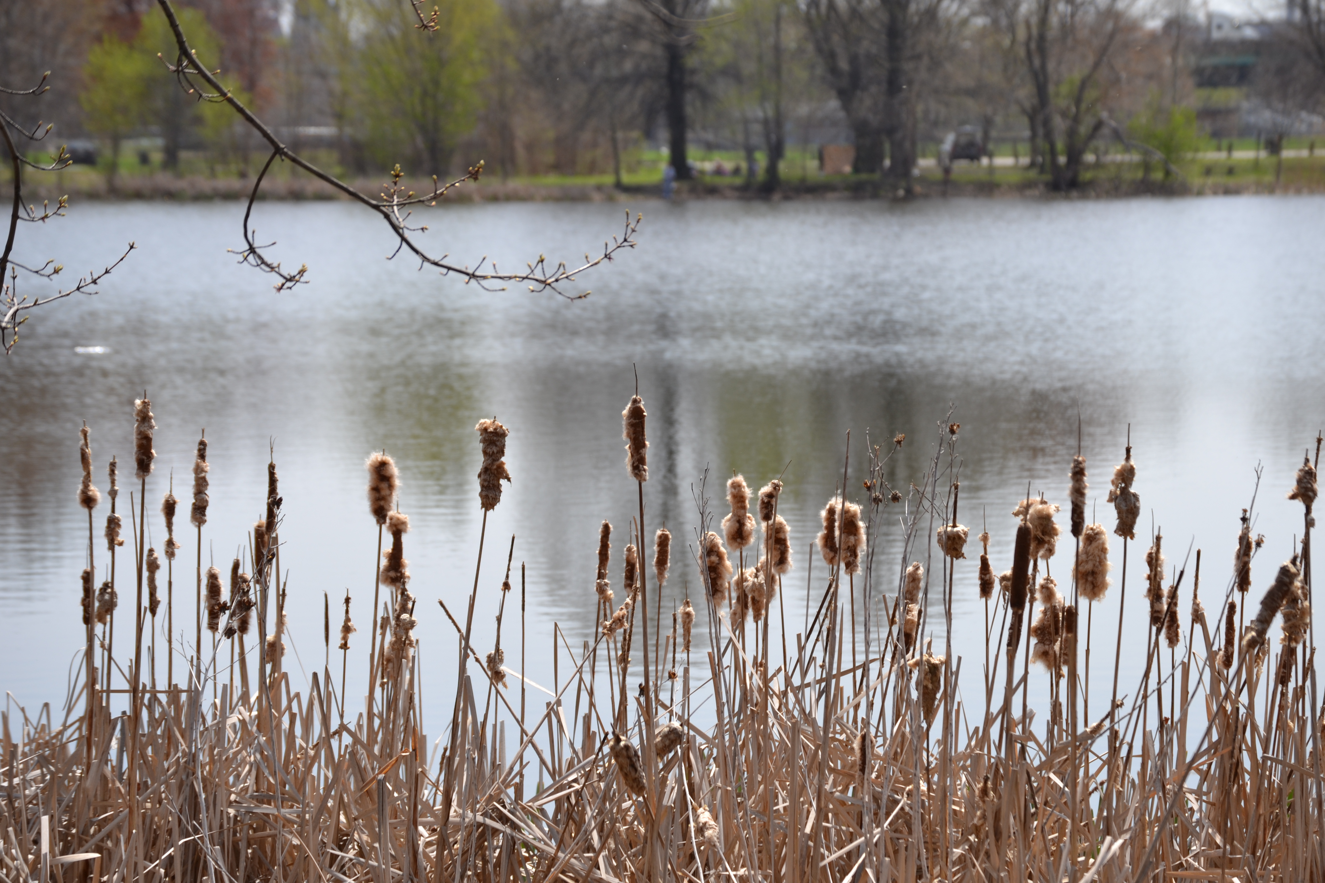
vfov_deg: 9.6
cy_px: 442
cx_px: 662
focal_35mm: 142
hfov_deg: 14.4
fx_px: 5244
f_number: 5.6
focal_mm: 95
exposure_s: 1/500
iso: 110
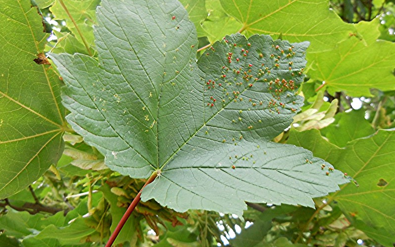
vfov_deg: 39.3
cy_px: 101
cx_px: 198
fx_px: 345
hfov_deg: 59.7
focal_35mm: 32
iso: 160
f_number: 3.5
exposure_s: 1/125
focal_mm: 5.4
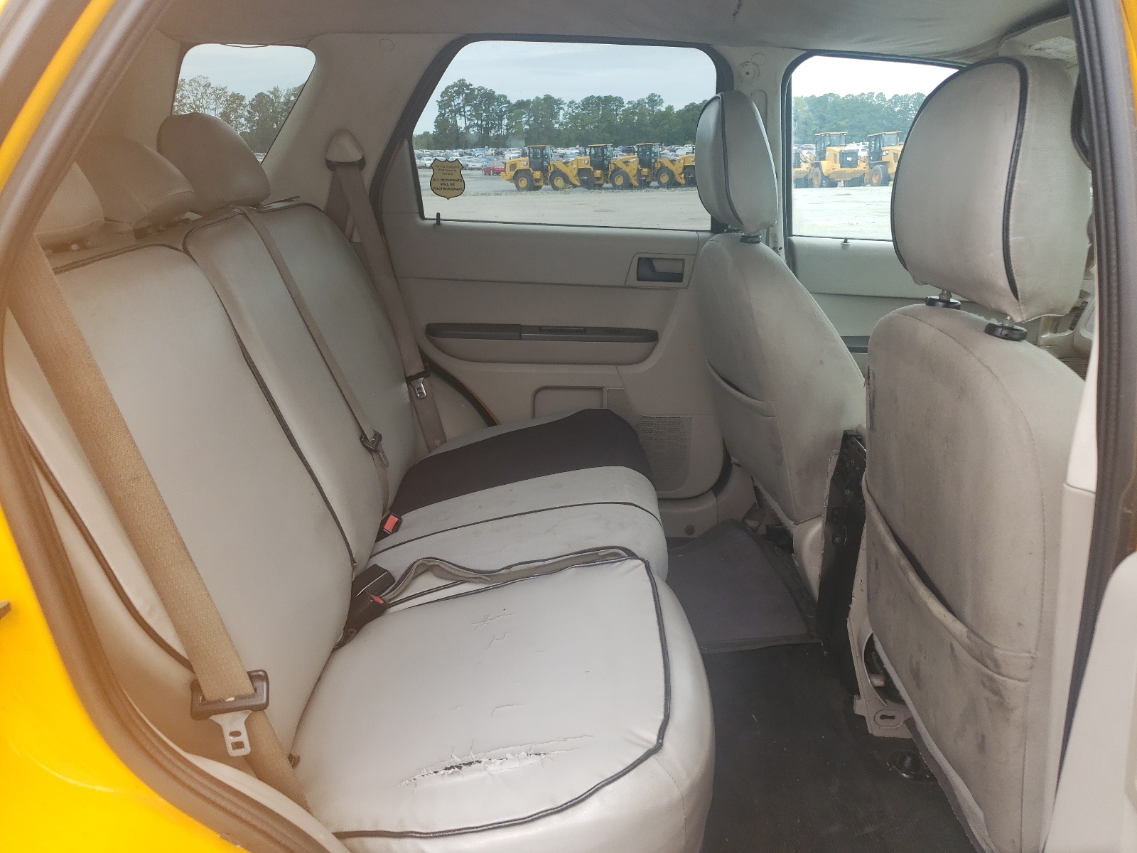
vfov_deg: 53.1
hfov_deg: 67.3
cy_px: 426
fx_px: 854
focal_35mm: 26
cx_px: 568
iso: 50
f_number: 1.5
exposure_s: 1/385
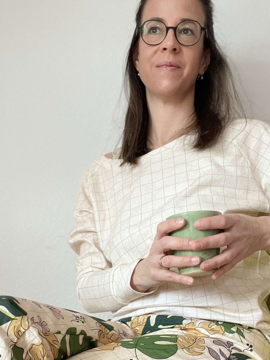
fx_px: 499
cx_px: 127
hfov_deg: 30.3
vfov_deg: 38.3
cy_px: 285
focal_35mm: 48
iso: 200
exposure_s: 1/60
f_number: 2.2
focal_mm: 2.71
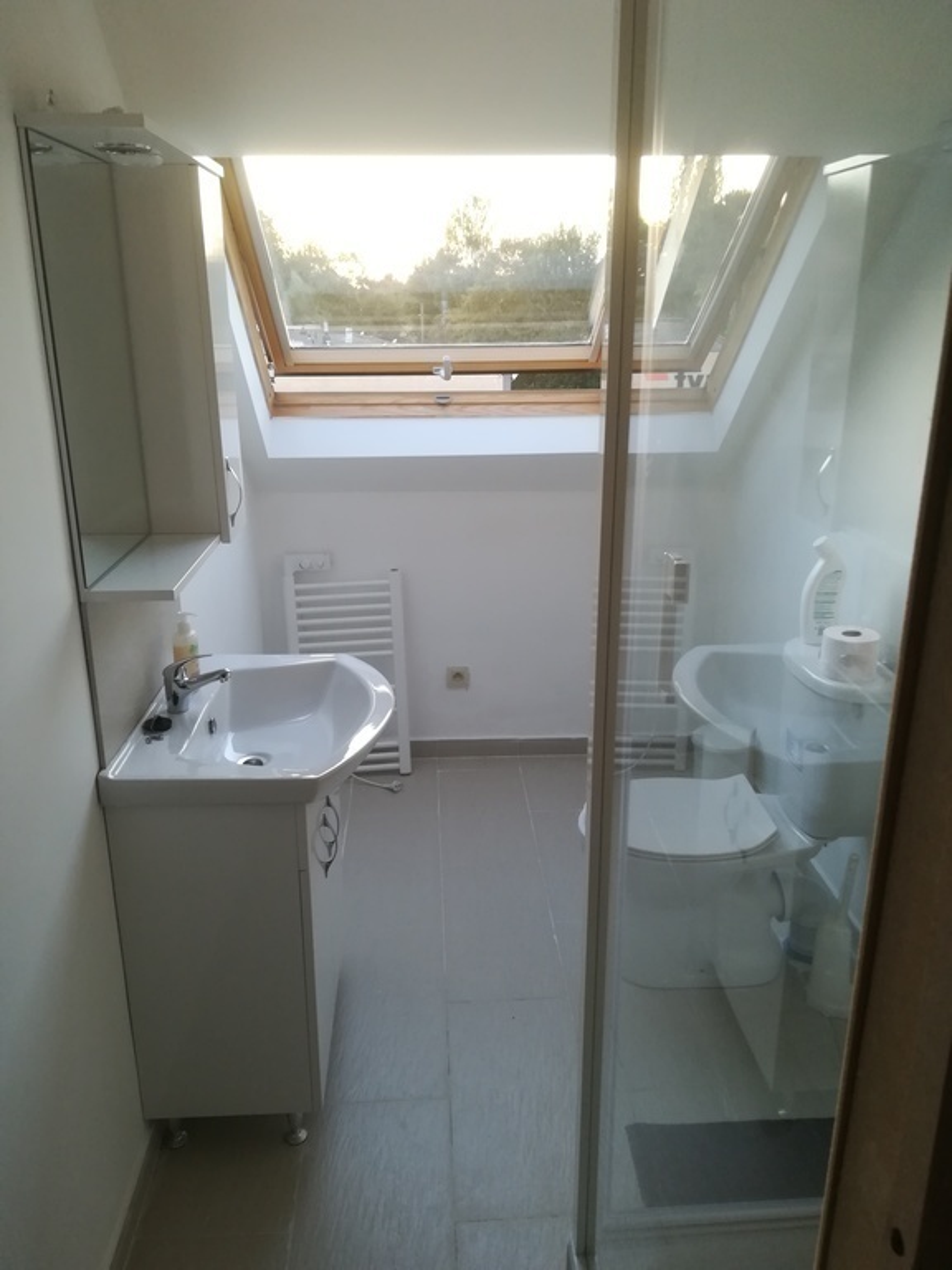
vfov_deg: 67.3
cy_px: 635
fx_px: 953
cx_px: 476
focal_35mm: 26
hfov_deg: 53.1
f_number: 2.2
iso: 160
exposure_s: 1/33.3
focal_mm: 3.83
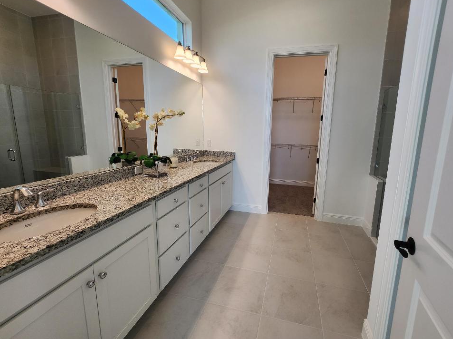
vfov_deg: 85.6
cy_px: 161
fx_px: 183
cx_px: 243
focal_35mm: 14
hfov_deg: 101.9
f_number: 2.2
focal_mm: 1.74
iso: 40
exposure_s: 1/120
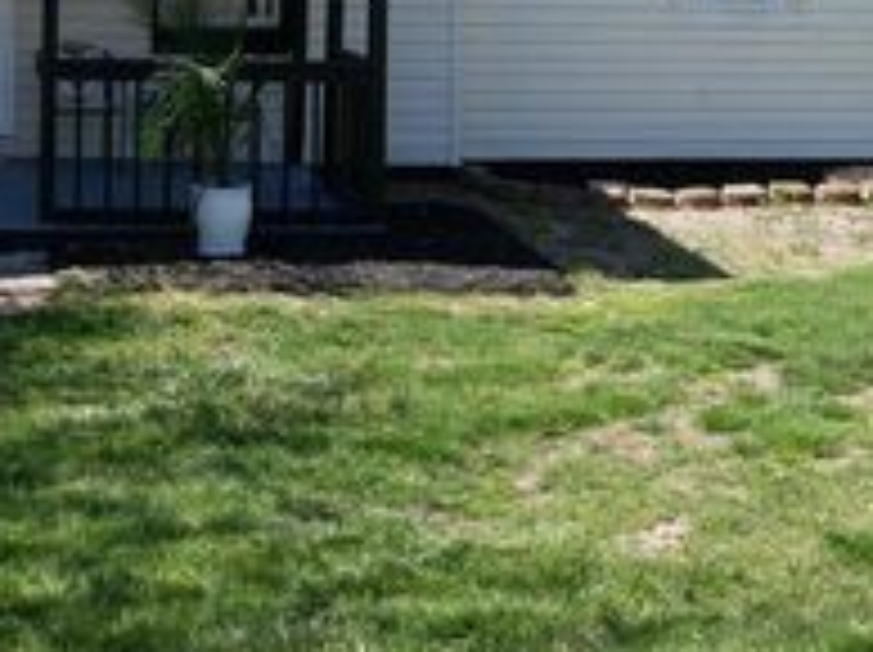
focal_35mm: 62
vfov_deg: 21.7
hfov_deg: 30.3
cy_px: -151
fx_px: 1562
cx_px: 148
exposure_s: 1/320
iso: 200
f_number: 6.3
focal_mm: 12
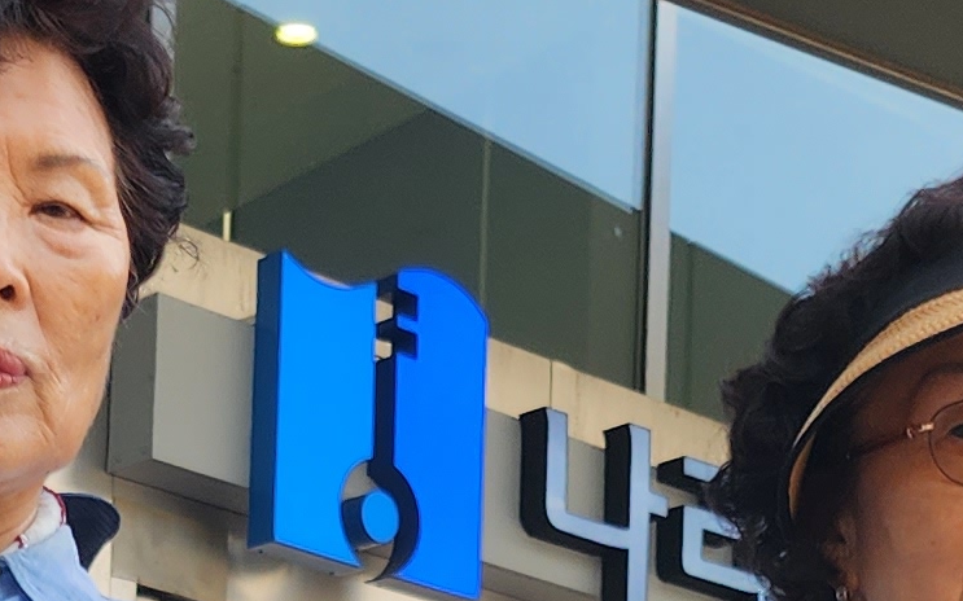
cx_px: 39
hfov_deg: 15.0
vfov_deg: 8.7
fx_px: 3595
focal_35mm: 137
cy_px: 1435
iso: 50
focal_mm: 5
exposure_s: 1/594
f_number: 1.8
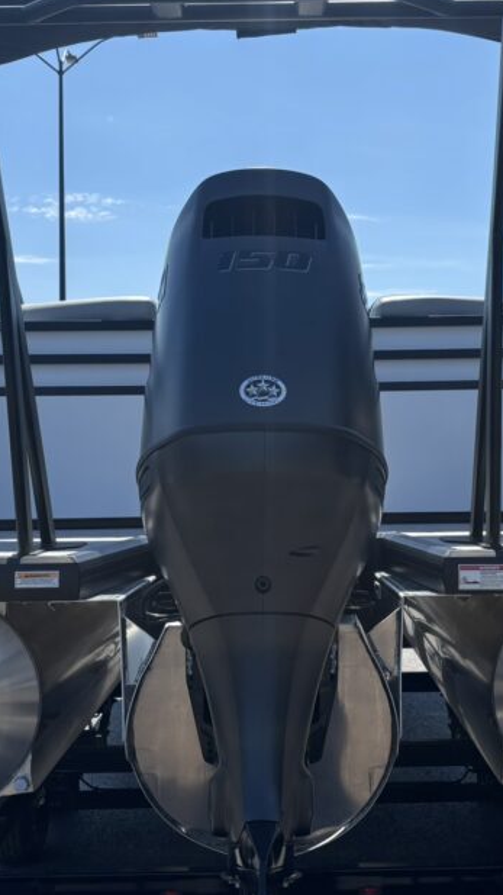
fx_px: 1162
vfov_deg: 42.1
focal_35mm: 49
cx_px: 307
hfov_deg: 24.4
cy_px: 448
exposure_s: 1/3650
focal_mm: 5.96
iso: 50
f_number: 1.6
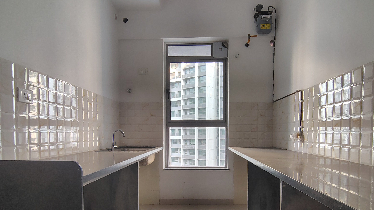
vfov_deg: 48.5
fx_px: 228
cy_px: 142
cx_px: 196
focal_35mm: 23
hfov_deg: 78.6
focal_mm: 2.13
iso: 613
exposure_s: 1/25
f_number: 2.2
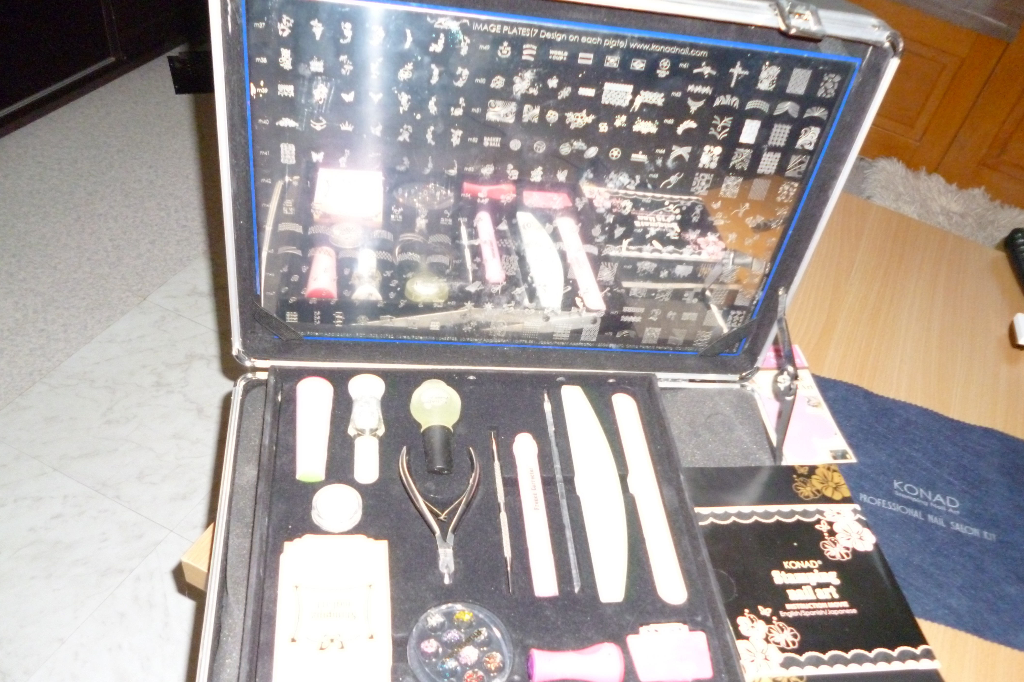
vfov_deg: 43.5
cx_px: 526
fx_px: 853
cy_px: 394
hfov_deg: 61.9
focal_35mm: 30
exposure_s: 1/60
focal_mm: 5
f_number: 3.1
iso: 640
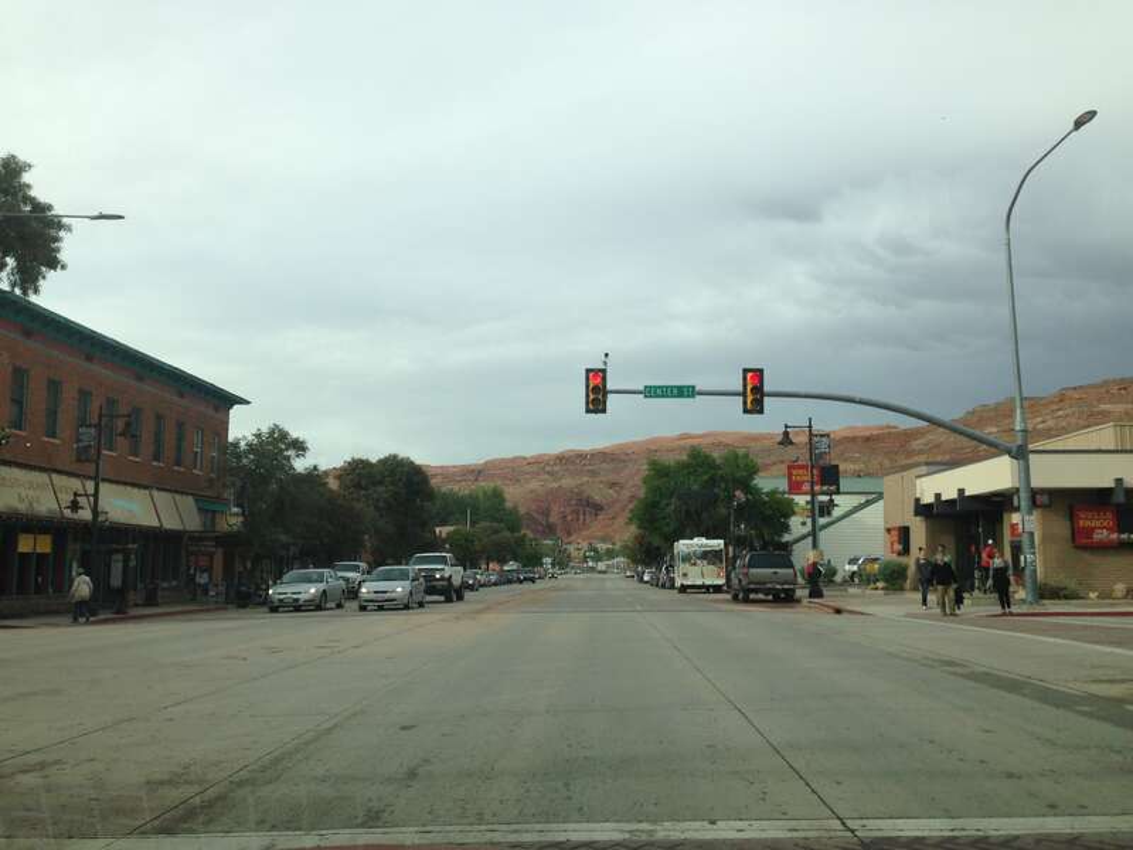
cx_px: 566
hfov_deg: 55.4
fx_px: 1080
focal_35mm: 33
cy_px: 425
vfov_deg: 42.9
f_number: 2.4
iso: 50
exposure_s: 1/797
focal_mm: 4.13
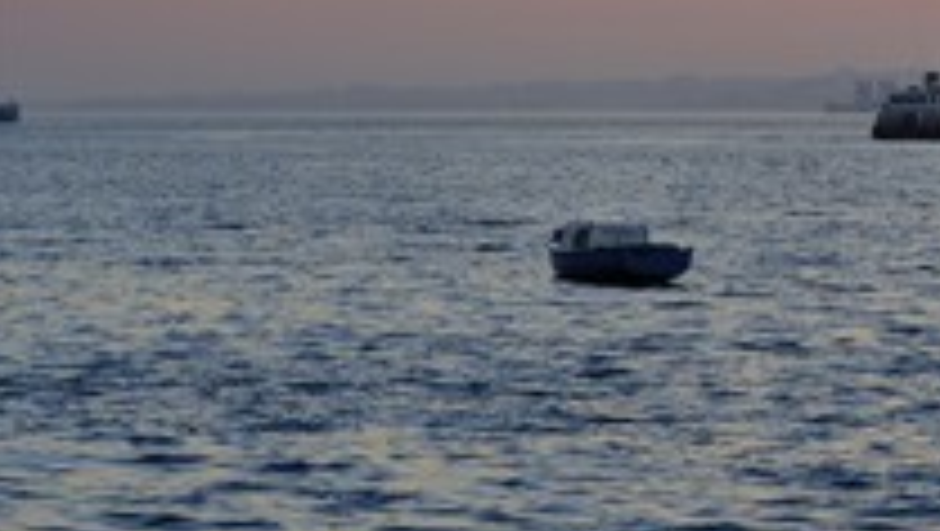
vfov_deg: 5.2
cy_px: -9
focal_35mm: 232
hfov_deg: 9.3
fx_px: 5788
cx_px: 362
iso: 400
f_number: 8
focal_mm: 110
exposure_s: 1/200
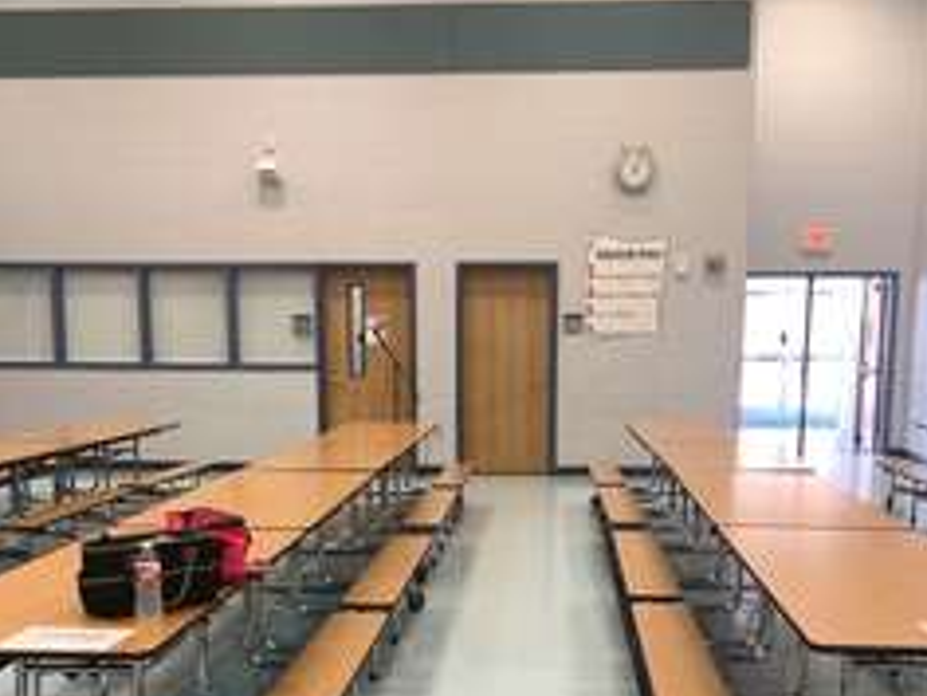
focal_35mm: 44
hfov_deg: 42.9
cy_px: 543
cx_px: 464
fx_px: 1178
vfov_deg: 32.1
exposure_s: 1/60
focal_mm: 4.25
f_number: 1.8
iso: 100
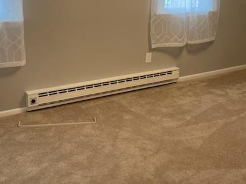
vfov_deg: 28.7
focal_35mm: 50
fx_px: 355
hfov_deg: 37.9
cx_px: 157
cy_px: 49
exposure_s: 1/60
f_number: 1.6
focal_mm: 4.2
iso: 64
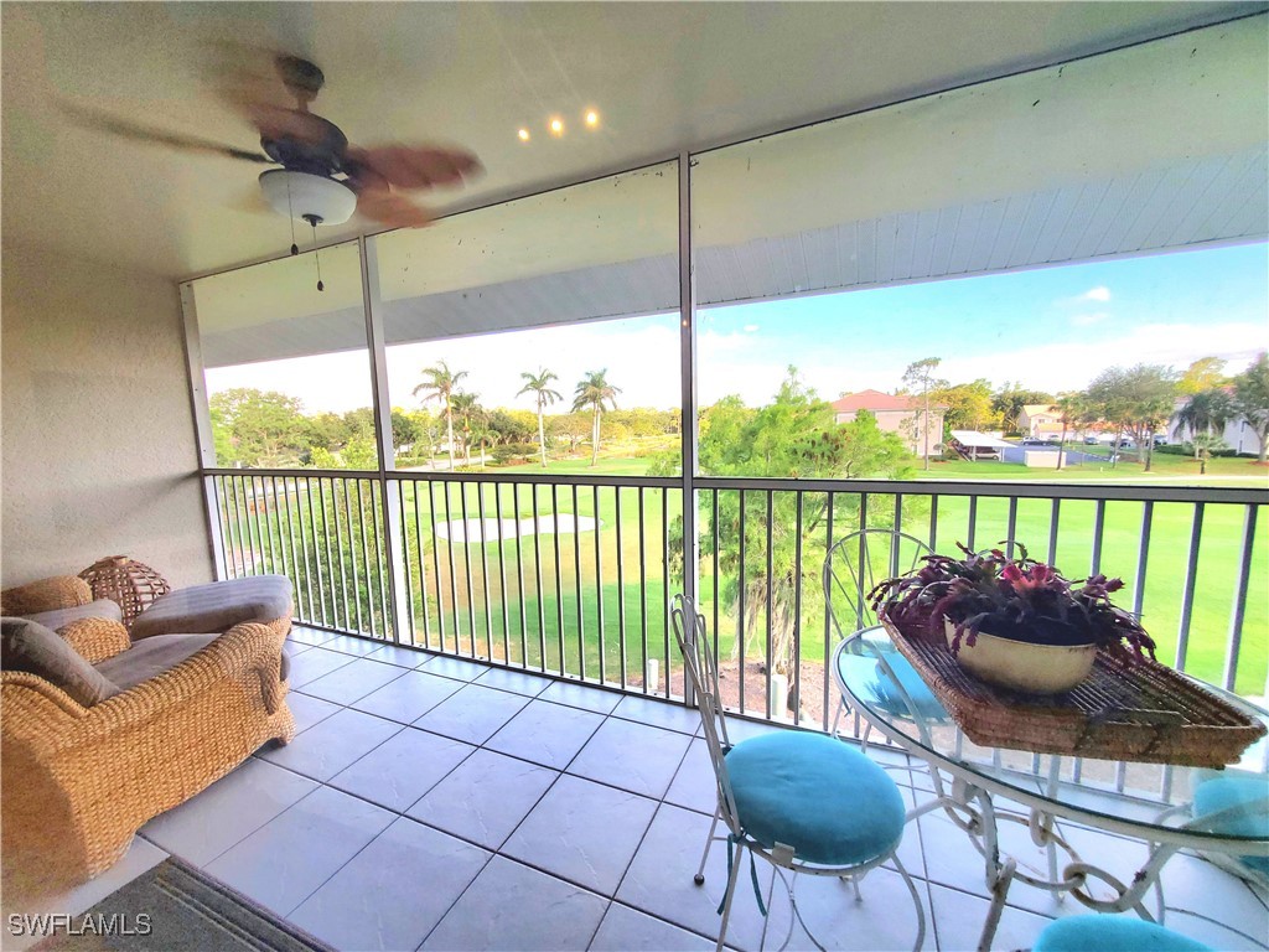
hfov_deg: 106.2
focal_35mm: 13
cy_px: 476
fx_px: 477
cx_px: 634
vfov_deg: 89.9
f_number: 2.2
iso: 50
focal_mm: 1.8
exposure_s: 1/120
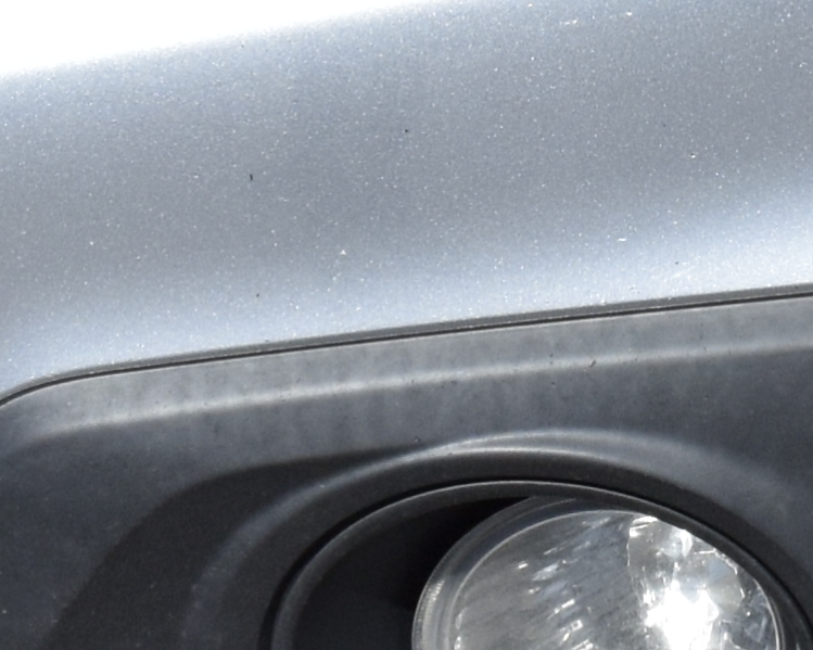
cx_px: 622
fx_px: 5365
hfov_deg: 8.7
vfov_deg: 6.8
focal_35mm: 223
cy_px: -543
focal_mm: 12.8
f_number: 6.3
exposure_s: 1/640
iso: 160
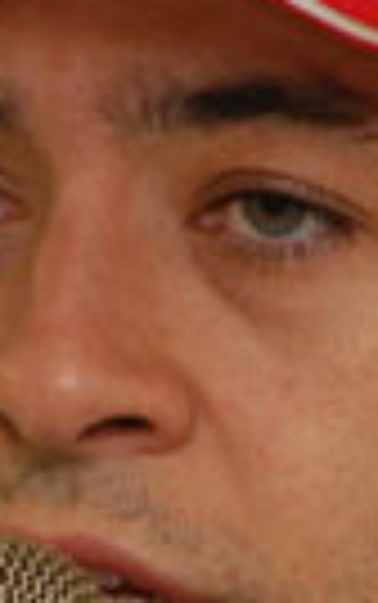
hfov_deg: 0.8
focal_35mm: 1642
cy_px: 400
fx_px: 27007
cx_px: 81
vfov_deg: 1.3
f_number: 8
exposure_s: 1/60
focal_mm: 200
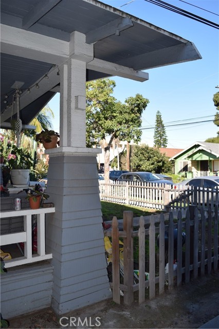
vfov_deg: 67.4
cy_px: 164
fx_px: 247
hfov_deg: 47.9
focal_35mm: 27
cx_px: 110
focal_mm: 18
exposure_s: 1/200
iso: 100
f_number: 6.3
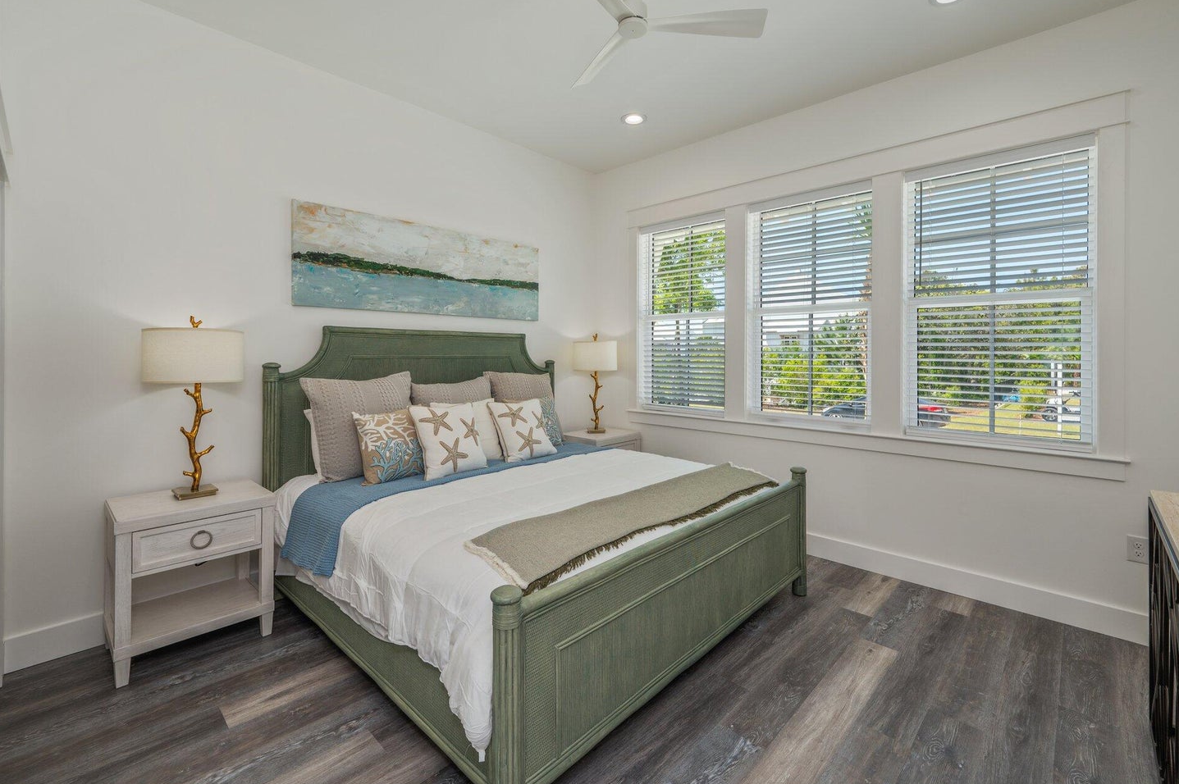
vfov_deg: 77.2
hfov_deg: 100.4
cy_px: 371
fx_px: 491
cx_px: 605
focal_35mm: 15
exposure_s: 1/30
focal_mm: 14
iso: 100
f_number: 9
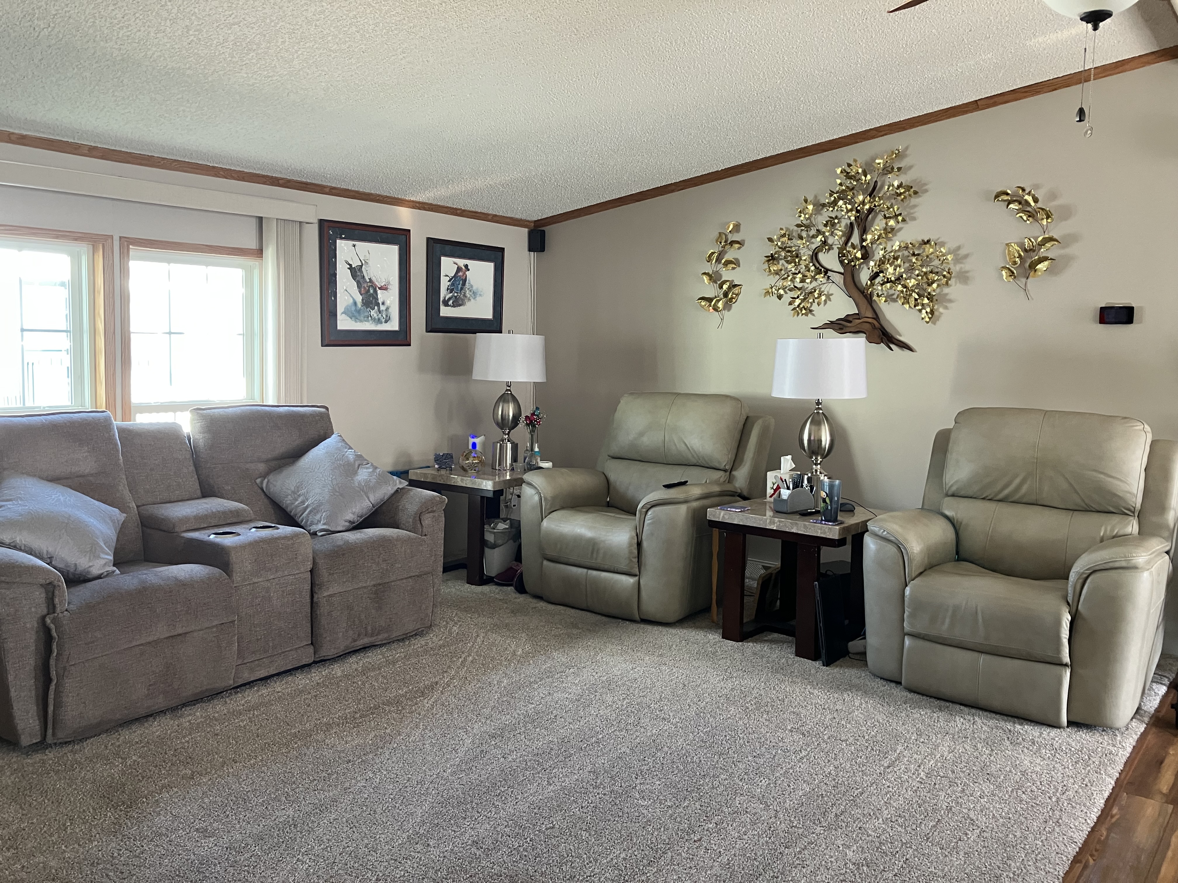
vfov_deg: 49.7
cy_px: 442
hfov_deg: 63.4
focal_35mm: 28
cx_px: 589
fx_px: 953
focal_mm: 3.99
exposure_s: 1/60
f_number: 1.8
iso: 200
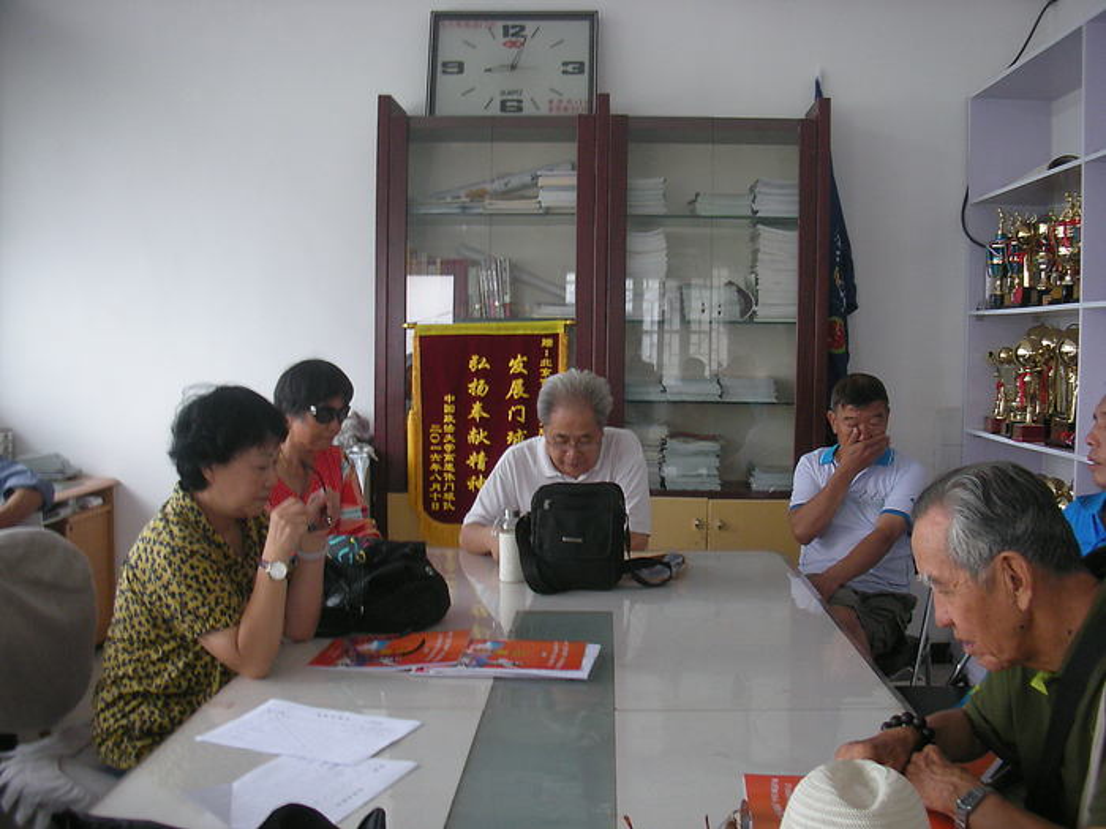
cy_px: 414
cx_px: 553
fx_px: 1118
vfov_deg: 40.7
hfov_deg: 52.6
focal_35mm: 35
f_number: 2.8
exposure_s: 1/30
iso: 106
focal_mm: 5.8
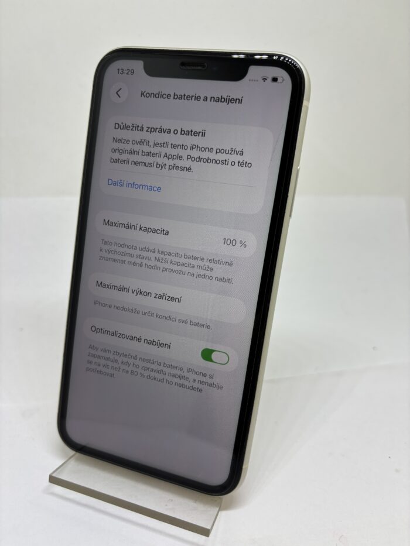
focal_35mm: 26
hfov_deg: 53.1
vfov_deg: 67.3
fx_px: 411
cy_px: 273
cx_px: 205
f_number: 1.6
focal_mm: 5.96
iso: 40
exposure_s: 1/121
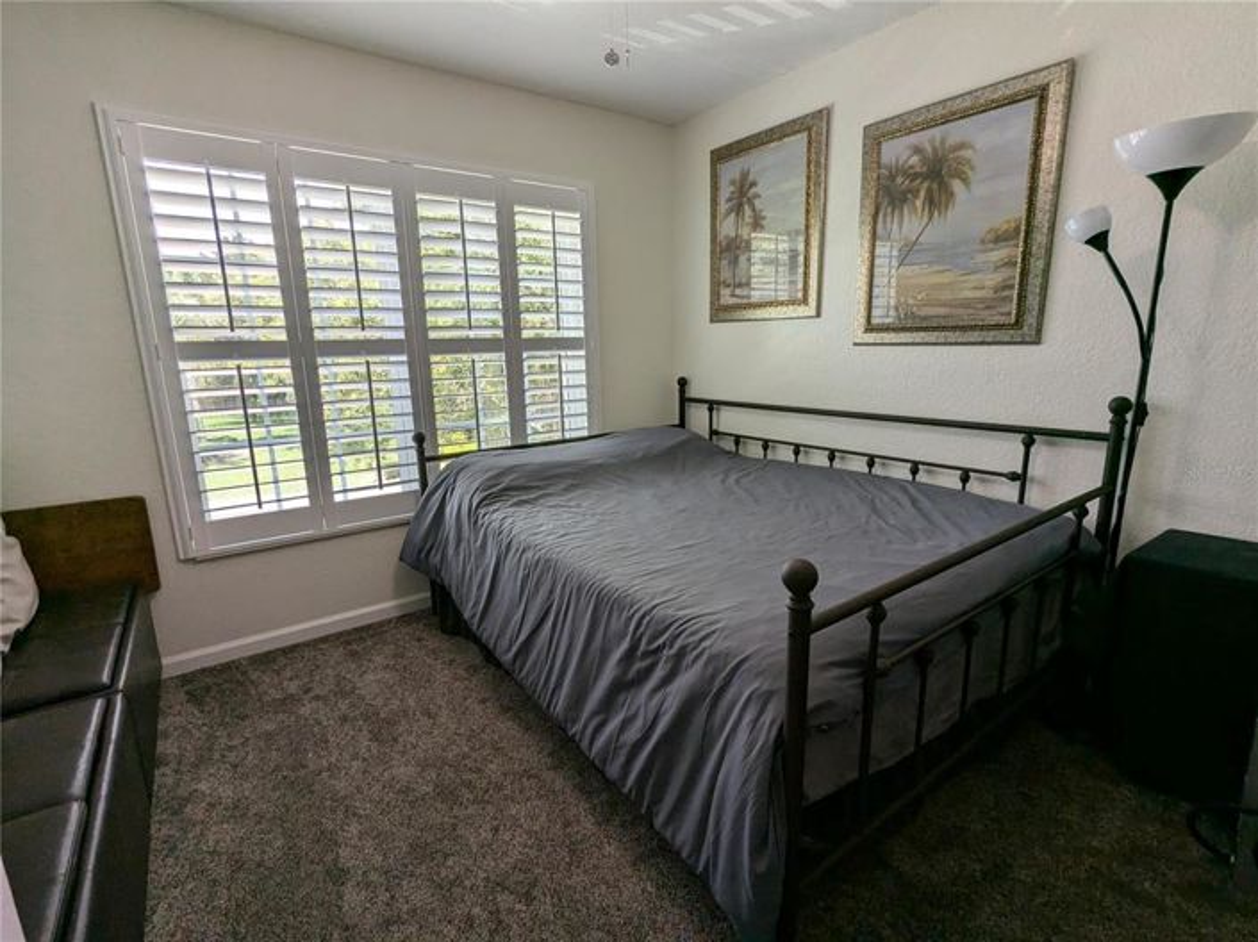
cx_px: 629
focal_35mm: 16
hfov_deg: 94.5
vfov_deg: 78.1
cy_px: 471
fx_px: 581
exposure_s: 1/123
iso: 39
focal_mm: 2.35
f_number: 2.2
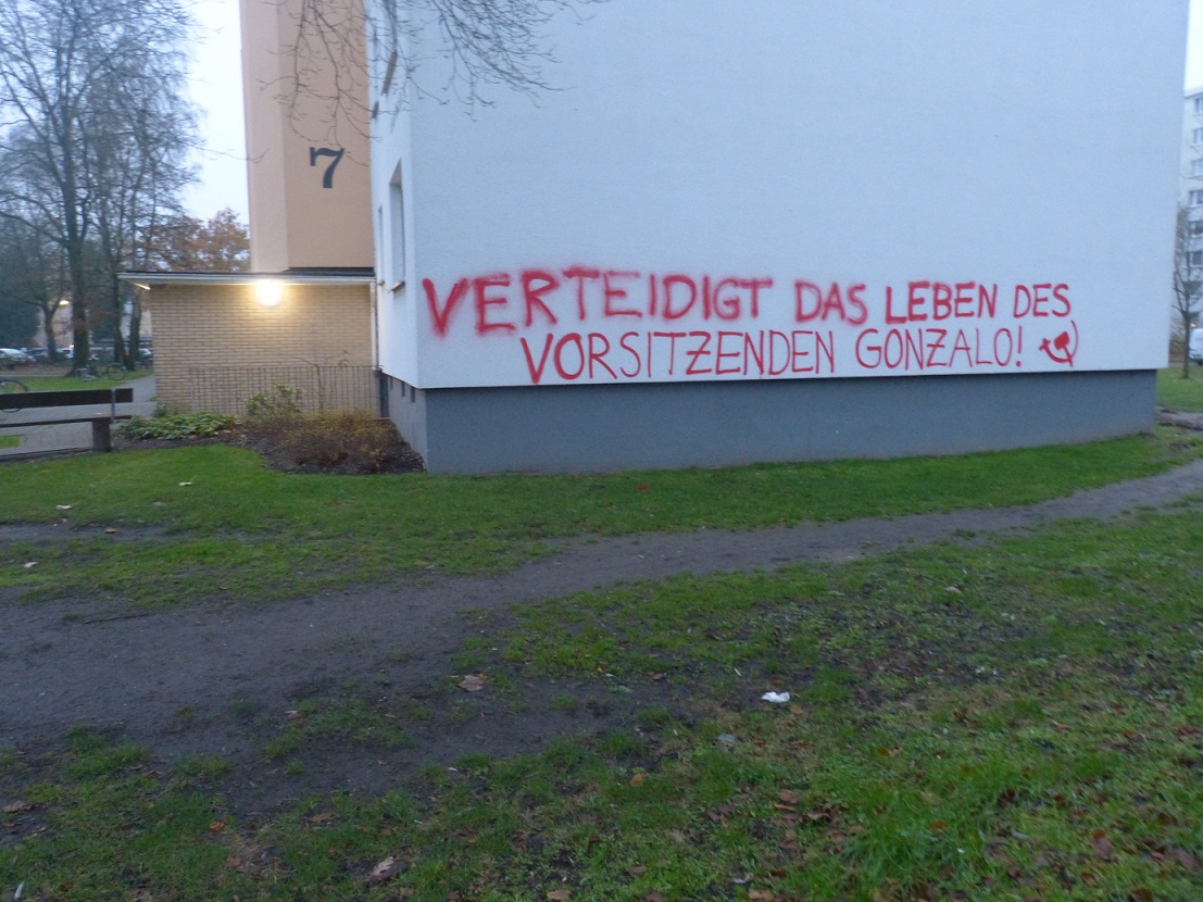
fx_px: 869
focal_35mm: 25
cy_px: 451
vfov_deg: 54.9
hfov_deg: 69.4
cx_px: 602
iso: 400
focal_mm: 4.5
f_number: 3.2
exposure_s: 1/8
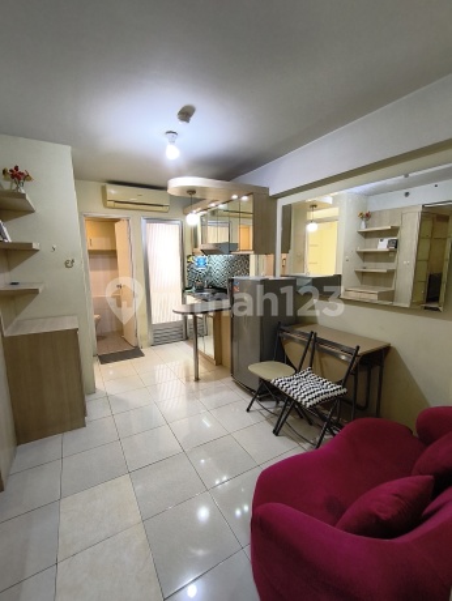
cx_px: 226
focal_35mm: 15
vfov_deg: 98.1
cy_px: 300
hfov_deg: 81.9
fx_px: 261
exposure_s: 1/50
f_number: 2.2
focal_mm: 1.65
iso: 125
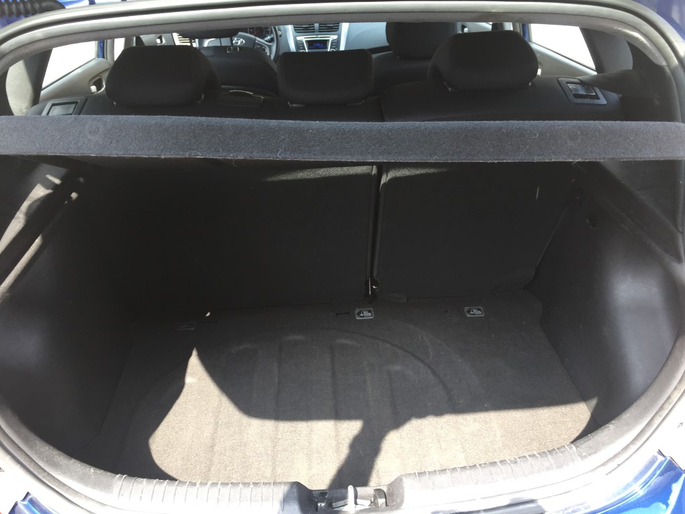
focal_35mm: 29
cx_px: 342
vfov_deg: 48.2
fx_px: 574
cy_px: 257
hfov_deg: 61.7
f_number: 2.2
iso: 50
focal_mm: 4.15
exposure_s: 1/120
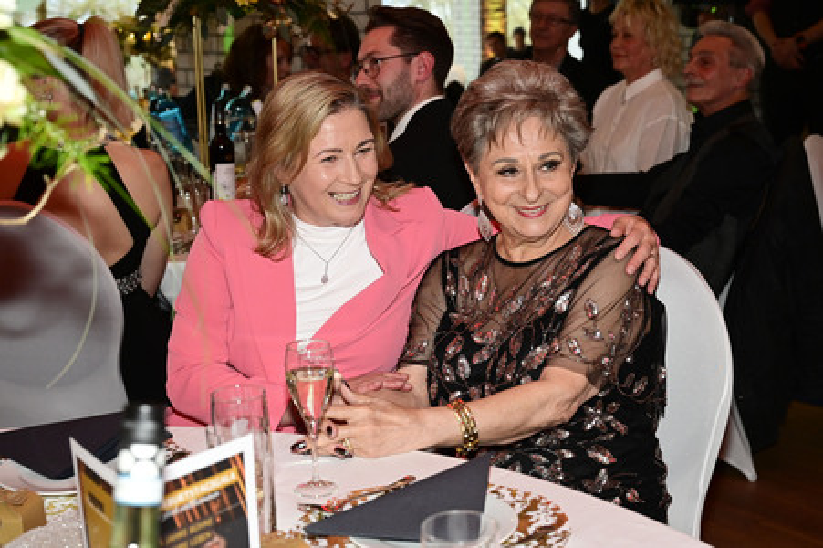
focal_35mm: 51
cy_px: 274
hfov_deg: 38.9
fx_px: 1165
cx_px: 412
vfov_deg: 26.4
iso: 3200
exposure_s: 1/200
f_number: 5.6
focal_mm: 51
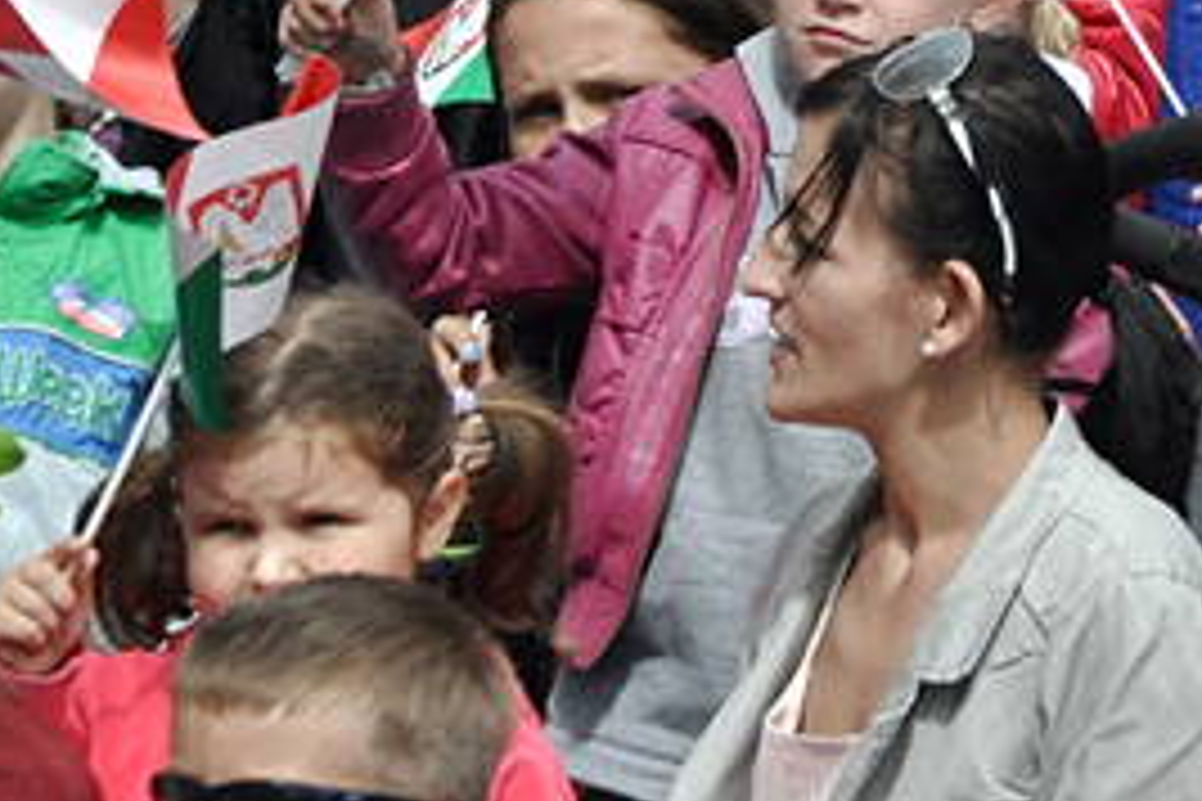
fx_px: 16713
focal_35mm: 501
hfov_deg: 4.1
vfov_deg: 2.7
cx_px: 1459
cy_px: -16
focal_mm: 105
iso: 1250
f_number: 10
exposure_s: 1/2500
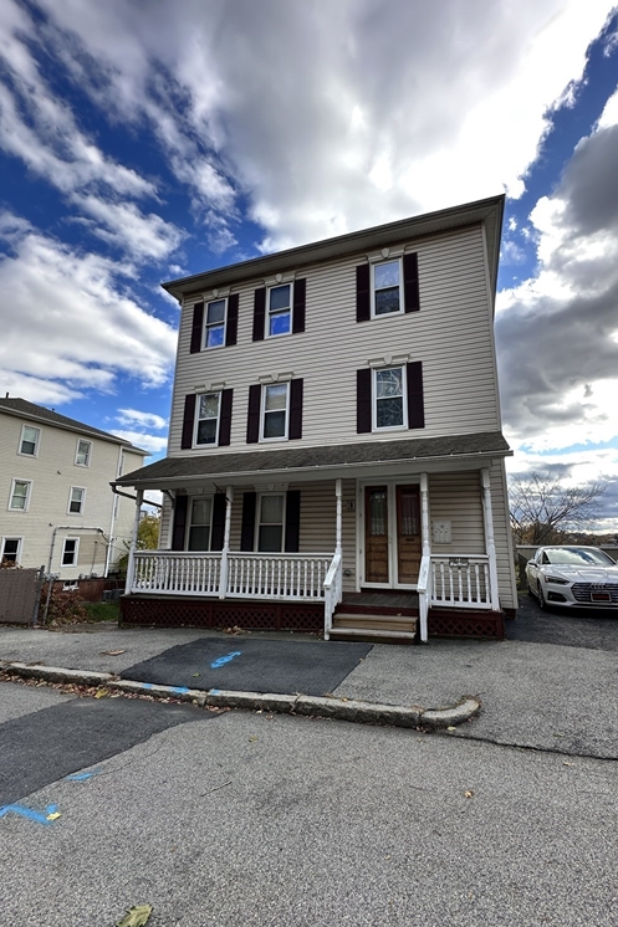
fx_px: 386
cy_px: 464
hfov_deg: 77.0
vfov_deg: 100.4
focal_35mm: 15
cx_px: 343
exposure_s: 1/340
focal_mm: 2.22
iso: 40
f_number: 2.2
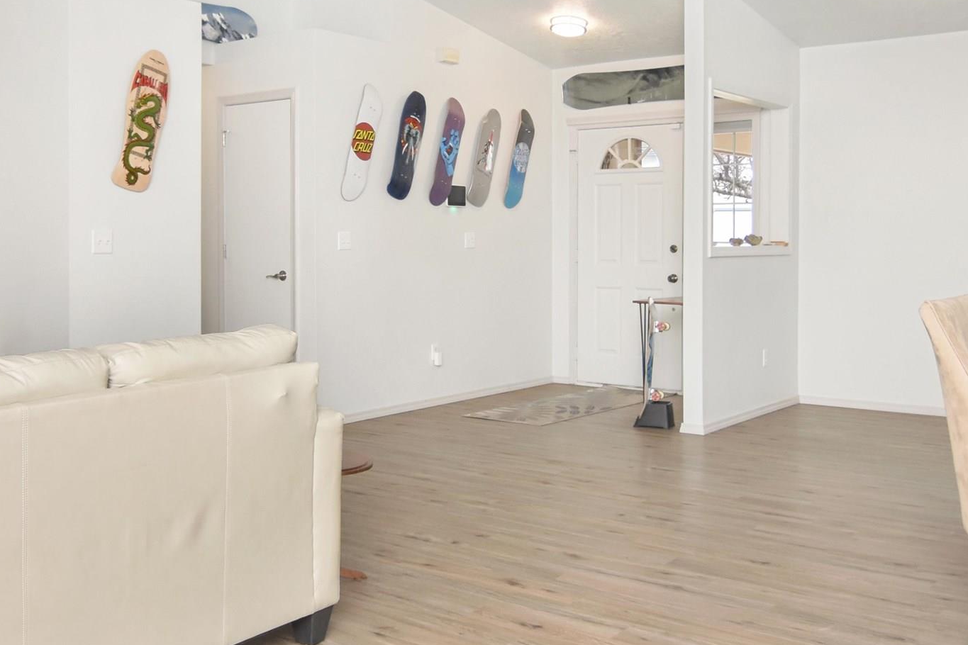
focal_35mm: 37
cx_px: 425
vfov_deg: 35.8
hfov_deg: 51.6
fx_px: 998
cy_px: 353
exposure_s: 1/200
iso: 640
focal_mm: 11
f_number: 6.3
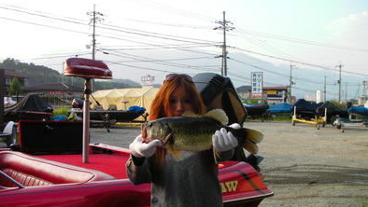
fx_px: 410
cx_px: 185
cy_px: 119
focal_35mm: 42
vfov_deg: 28.3
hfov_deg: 48.3
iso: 50
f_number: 3.5
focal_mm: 6.3
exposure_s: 1/106
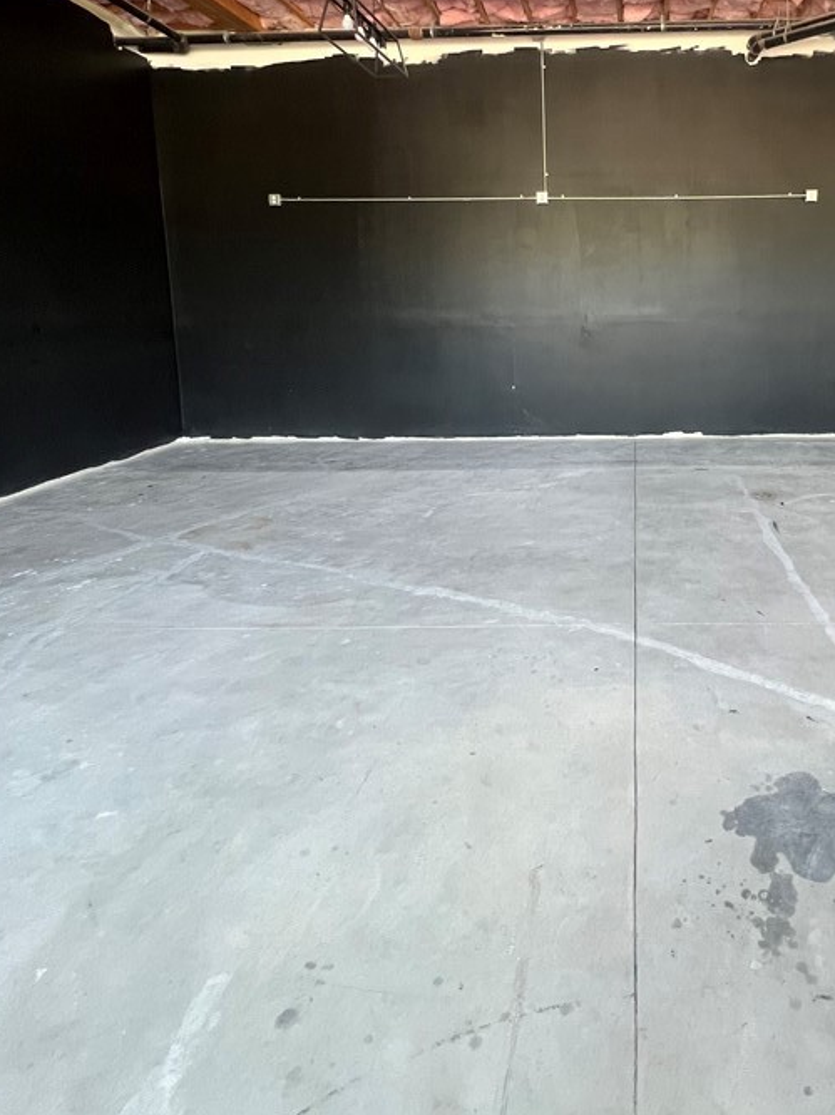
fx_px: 644
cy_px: 382
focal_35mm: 20
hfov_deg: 62.3
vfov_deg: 79.4
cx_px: 622
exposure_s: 1/71
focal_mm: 1.57
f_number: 1.8
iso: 250
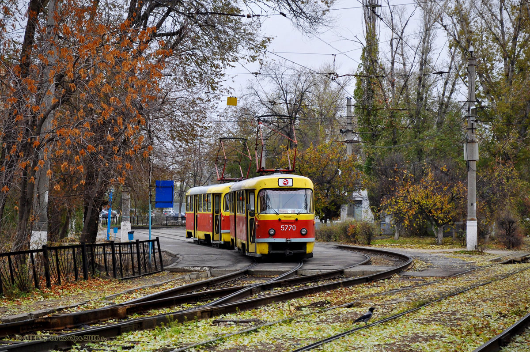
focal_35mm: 82
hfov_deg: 24.6
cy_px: 176
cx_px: 265
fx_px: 1213
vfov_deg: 16.5
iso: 400
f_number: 5.6
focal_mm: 55
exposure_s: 1/200
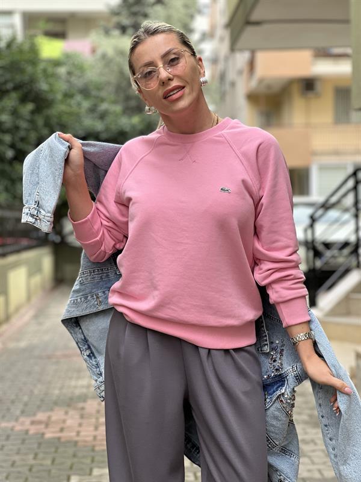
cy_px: 241
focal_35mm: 77
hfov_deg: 19.1
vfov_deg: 25.3
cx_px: 180
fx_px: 1071
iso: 80
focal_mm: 9
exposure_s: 1/121
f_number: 2.8
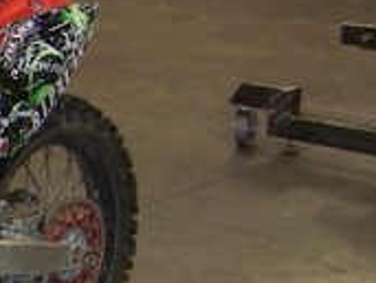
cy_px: 319
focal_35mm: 147
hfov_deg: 12.5
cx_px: -255
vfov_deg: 10.0
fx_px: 1600
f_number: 2.8
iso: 200
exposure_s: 1/30
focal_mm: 5.85
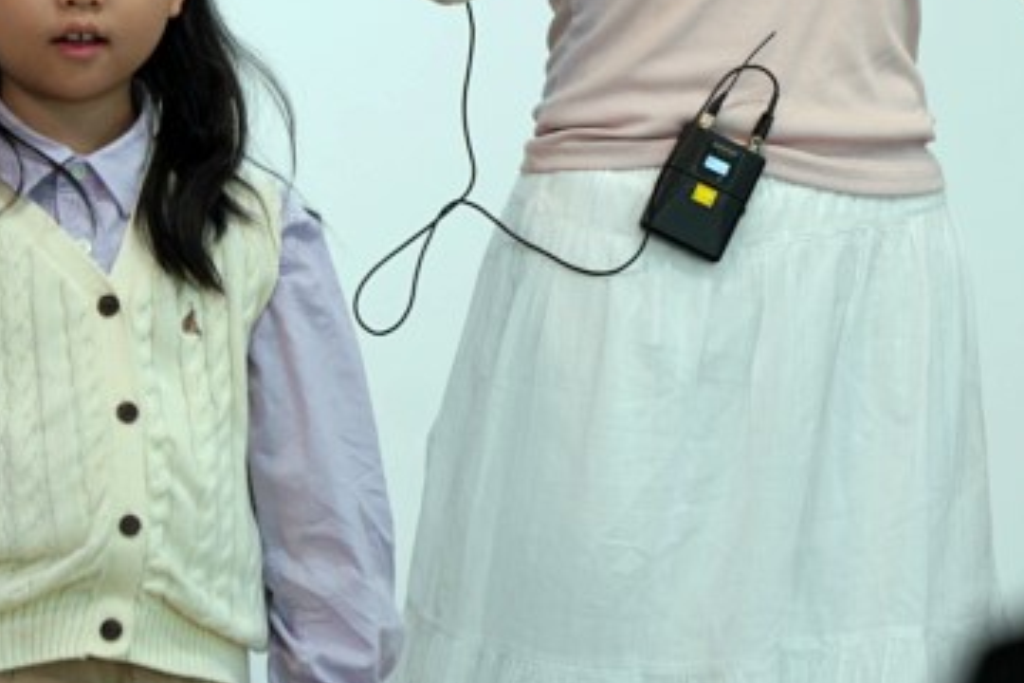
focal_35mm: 500
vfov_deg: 2.7
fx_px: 14221
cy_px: -57
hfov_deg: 4.1
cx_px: 930
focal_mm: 200
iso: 800
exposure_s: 1/250
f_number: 4
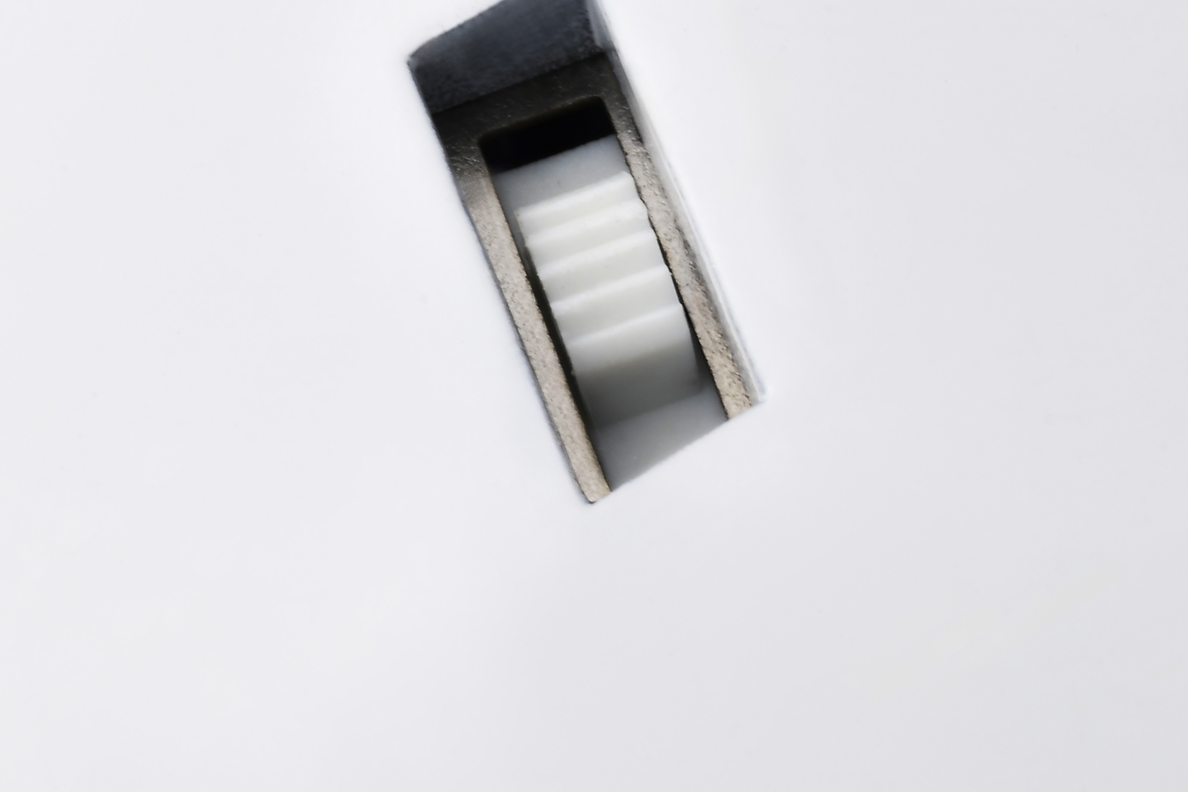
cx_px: 777
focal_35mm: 300
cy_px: 155
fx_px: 9900
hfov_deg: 6.9
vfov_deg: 4.6
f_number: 22
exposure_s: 1/30
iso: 125
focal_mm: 100
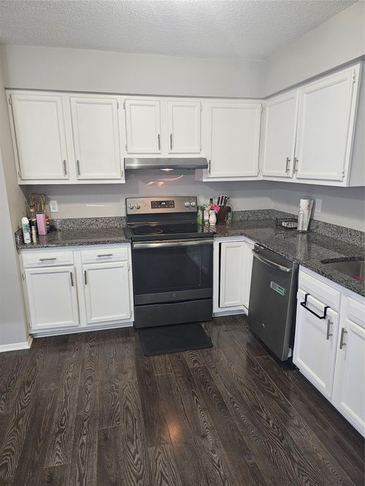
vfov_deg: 73.9
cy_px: 243
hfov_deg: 58.9
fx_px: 323
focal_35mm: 23
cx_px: 182
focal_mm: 6.3
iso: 640
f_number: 1.7
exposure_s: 1/120
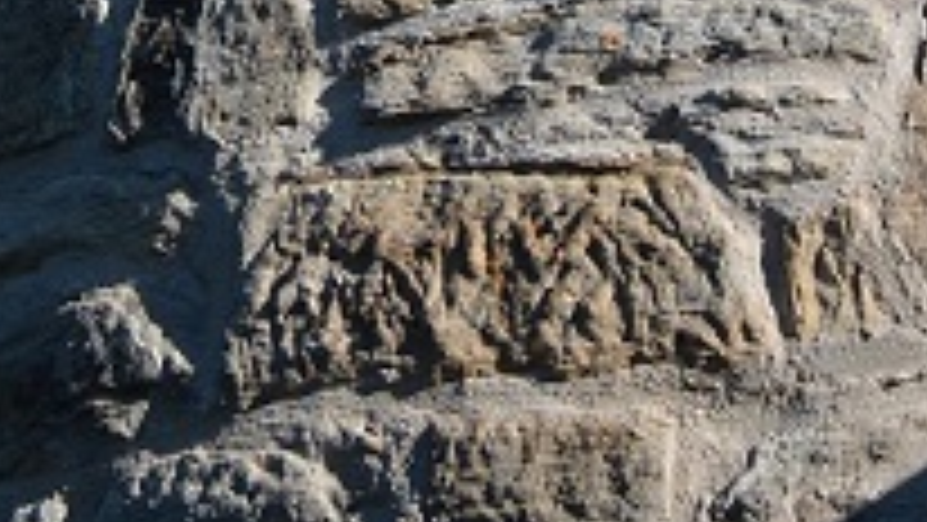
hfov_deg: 12.6
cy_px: -1278
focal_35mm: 168
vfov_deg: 6.4
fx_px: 4131
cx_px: 1051
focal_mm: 26
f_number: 6.3
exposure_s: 1/160
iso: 100
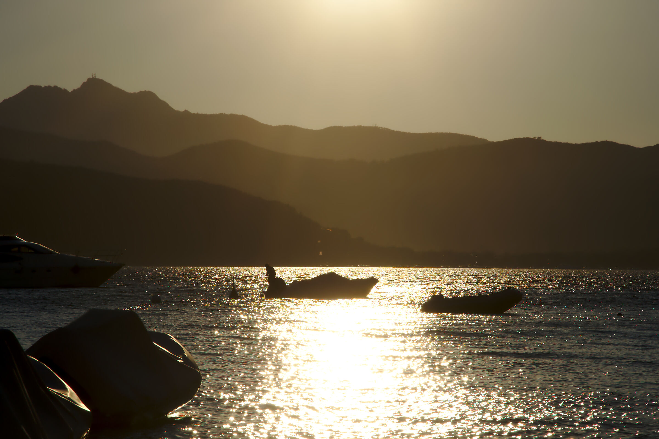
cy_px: 220
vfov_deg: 8.7
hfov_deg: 13.0
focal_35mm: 158
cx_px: 330
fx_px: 2881
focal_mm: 105
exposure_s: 1/800
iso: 200
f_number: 20
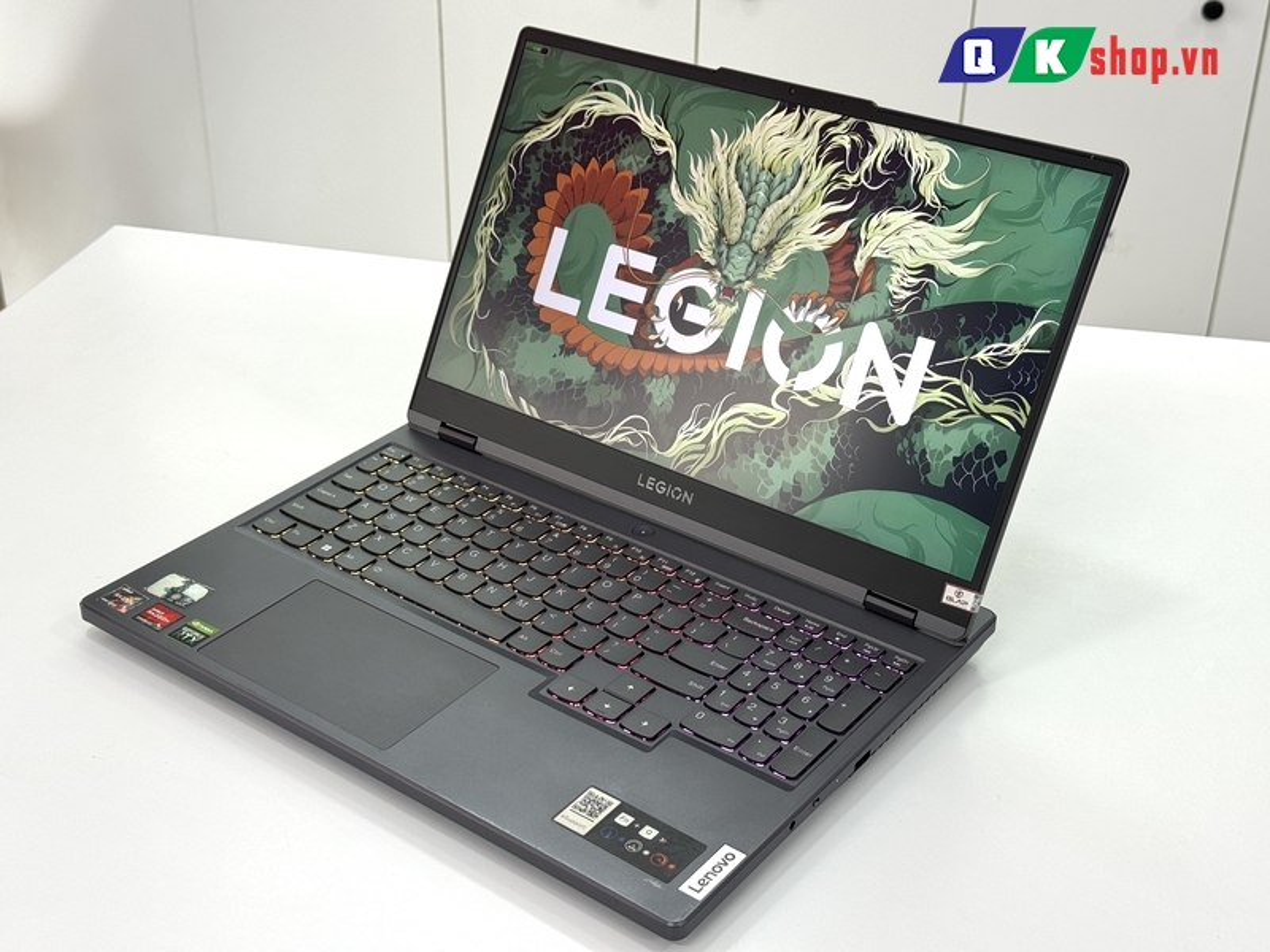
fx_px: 1761
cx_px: 635
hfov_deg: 39.7
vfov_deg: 30.3
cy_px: 476
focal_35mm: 48
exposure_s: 1/100
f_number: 1.78
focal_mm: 6.76
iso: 50
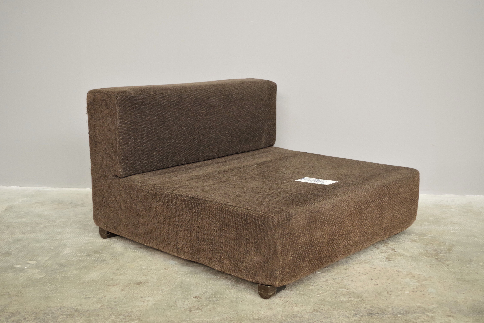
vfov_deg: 33.4
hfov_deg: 48.5
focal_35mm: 40
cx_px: 245
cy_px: 159
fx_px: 538
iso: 1600
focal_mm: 26.25
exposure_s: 1/25
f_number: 4
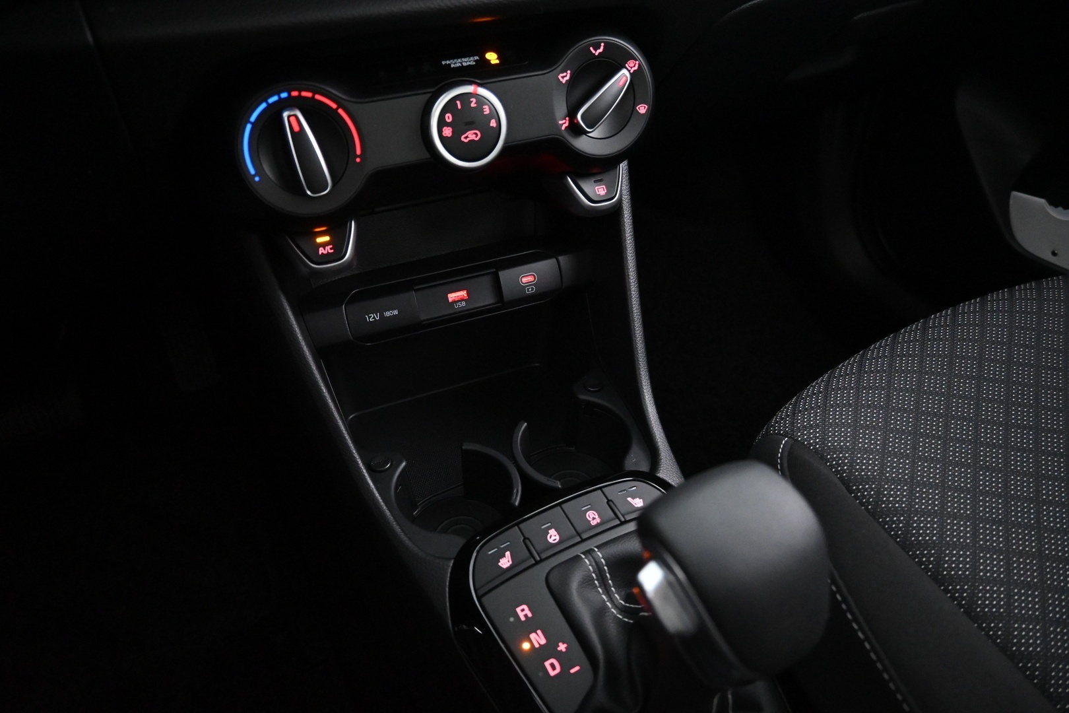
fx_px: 713
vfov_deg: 53.1
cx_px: 534
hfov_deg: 73.7
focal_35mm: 24
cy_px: 356
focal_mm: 16
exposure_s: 1/25
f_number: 3.5
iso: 4500
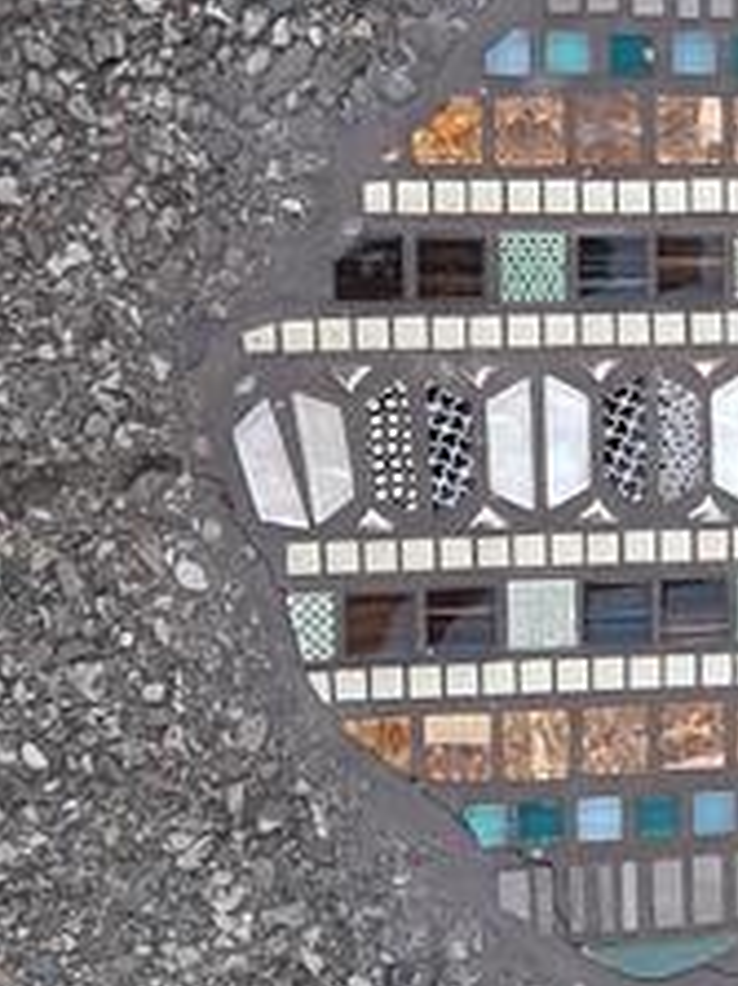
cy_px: 354
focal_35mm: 70
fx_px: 1992
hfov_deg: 19.9
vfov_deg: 27.7
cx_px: 840
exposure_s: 1/25
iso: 250
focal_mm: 3.93
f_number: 1.7
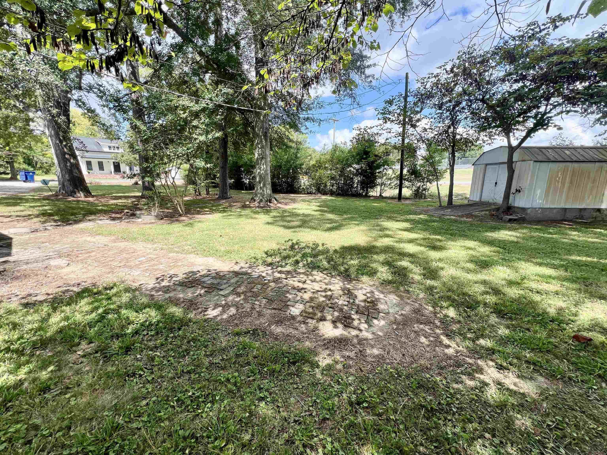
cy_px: 228
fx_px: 228
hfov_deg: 106.2
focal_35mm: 13
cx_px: 304
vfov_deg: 89.9
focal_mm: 1.57
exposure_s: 1/471
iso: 32
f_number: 1.8
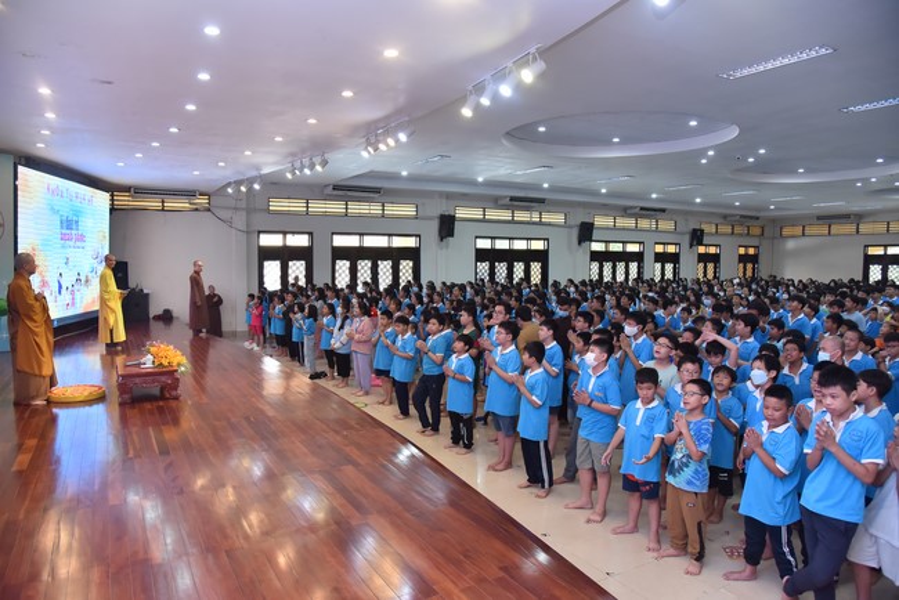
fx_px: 600
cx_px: 450
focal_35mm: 24
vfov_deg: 53.2
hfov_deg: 73.7
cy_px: 300
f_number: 5
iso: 2000
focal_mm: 24
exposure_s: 1/160
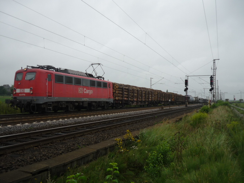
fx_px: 233
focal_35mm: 33
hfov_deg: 55.4
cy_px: 92
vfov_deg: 42.9
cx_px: 122
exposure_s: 1/1000
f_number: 2.8
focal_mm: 5.5
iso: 100
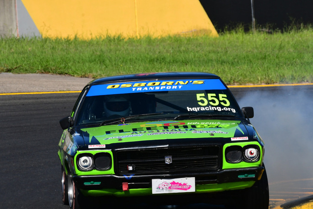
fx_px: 5906
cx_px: 180
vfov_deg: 2.0
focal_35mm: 679
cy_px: 113
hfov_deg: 3.0
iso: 400
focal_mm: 390
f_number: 13
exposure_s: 1/640
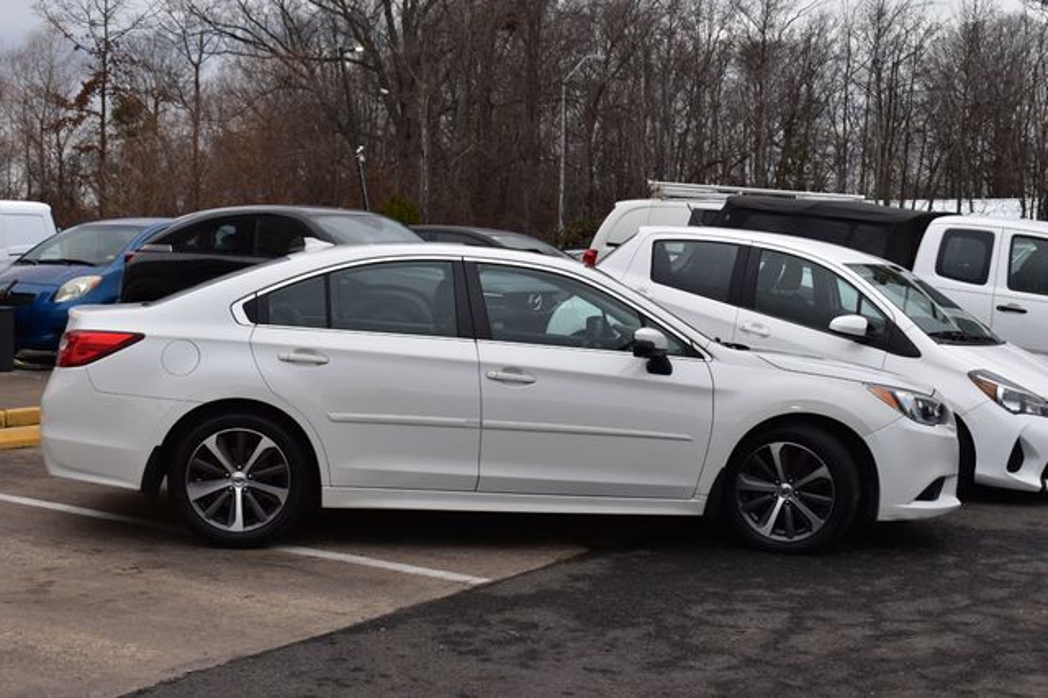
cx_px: 524
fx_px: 1527
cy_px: 349
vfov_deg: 25.7
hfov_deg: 37.9
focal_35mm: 52
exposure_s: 1/160
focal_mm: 35
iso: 400
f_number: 9
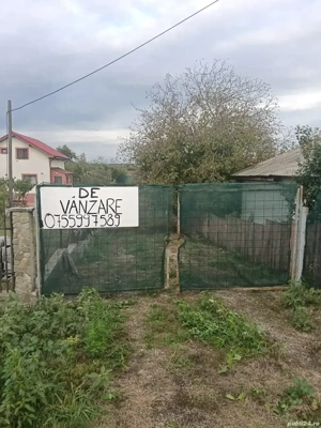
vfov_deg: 65.3
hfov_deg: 51.4
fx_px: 334
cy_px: 214
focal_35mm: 27
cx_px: 160
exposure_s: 1/195
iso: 50
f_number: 1.8
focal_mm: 3.98
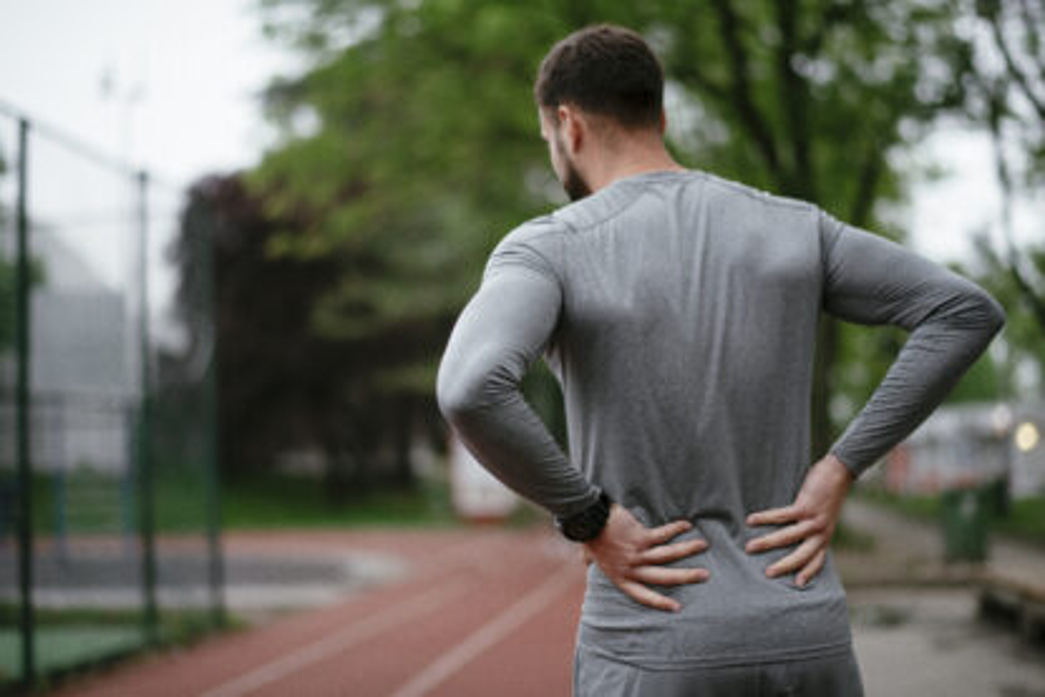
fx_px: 1684
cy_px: 348
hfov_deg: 34.5
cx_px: 522
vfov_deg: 23.4
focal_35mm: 58
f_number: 1.4
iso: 320
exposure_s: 1/320
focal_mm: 58
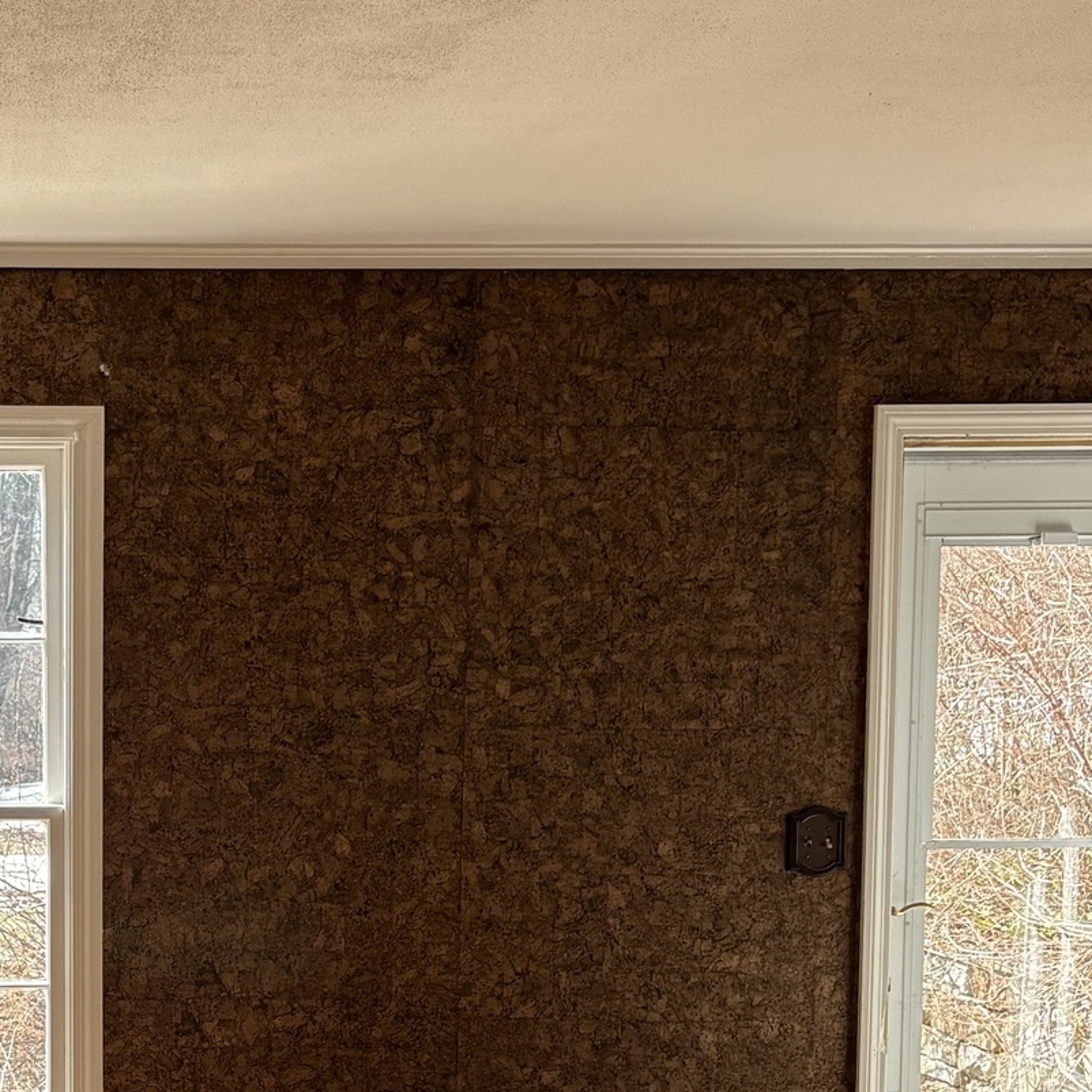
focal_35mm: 66
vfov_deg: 25.5
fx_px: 2356
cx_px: 22
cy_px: 911
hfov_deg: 25.0
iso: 64
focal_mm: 5.96
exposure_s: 1/365
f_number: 1.6
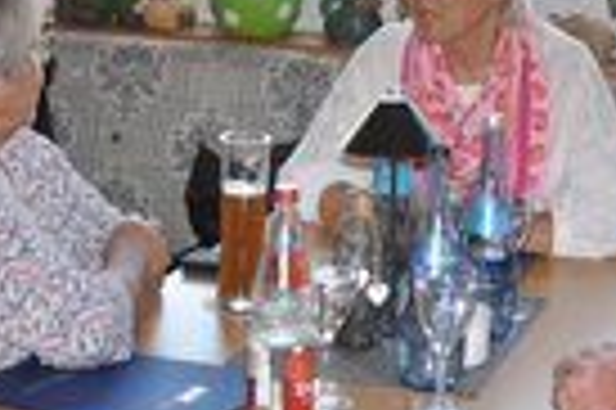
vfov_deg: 12.3
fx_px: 1897
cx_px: 427
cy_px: 268
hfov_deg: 18.4
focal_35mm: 111
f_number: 3.8
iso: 400
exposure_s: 1/125
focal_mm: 22
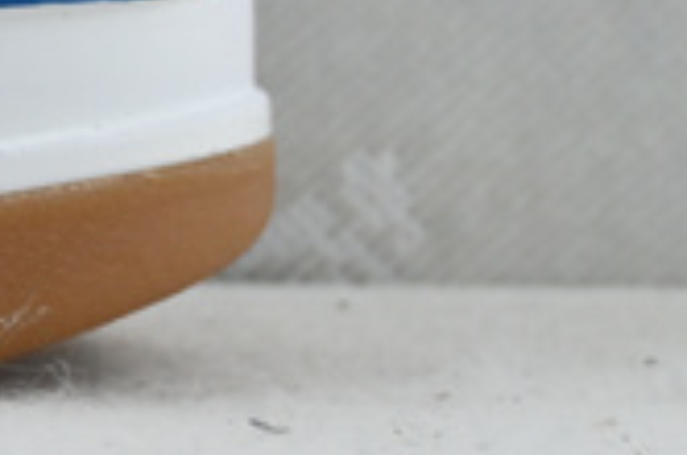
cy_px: -451
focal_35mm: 353
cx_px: -1759
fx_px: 6732
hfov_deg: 5.3
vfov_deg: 3.8
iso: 100
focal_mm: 32.5
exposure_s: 1/60
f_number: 5
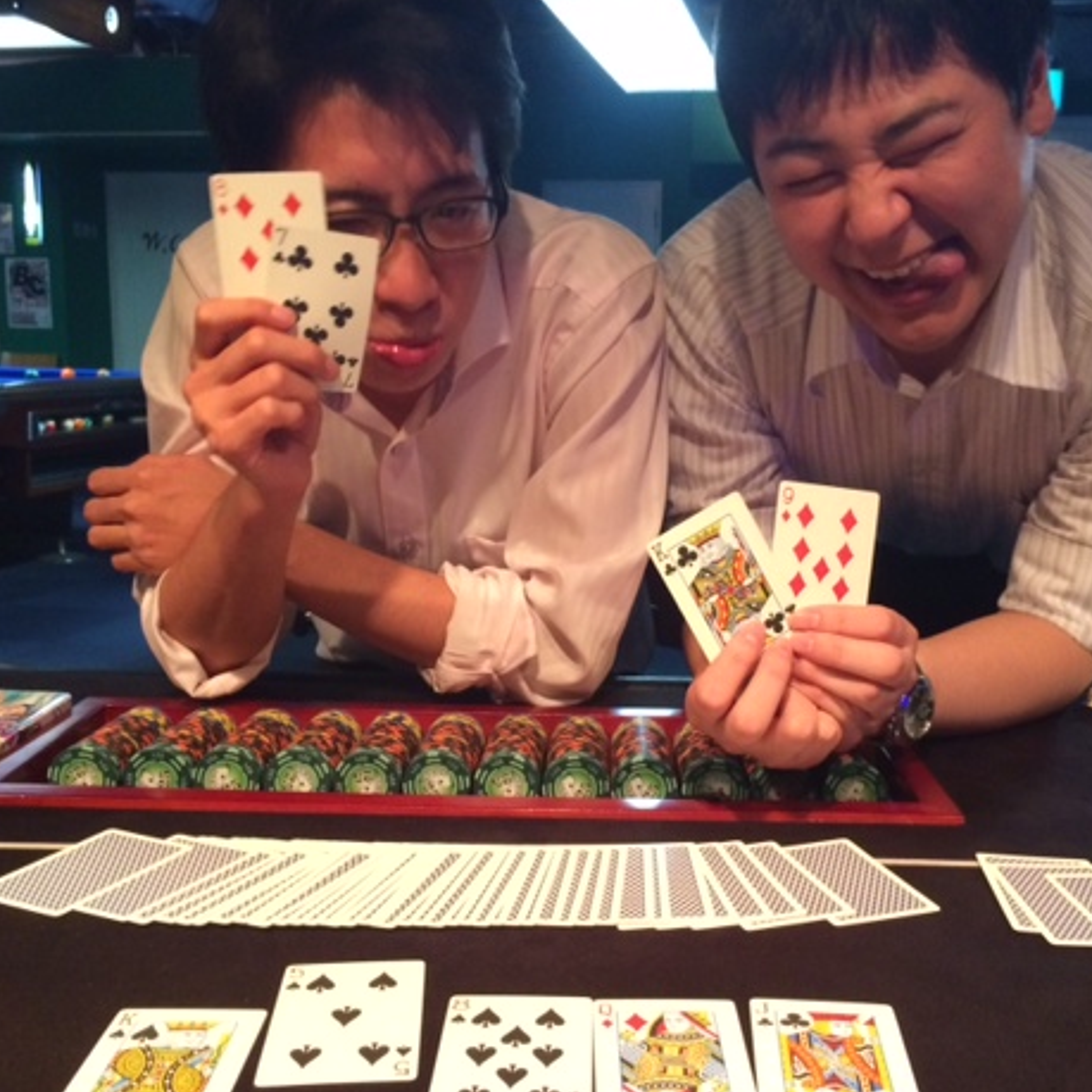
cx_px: 609
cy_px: 564
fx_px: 1321
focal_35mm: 37
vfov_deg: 44.9
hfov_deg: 44.8
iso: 320
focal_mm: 4.12
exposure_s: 1/24
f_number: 2.2
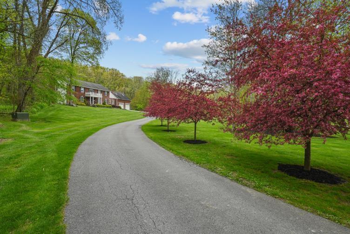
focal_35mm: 17
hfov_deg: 93.3
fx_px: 165
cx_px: 175
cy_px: 117
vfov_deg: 70.5
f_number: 8
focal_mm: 17
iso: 100
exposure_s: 1/80
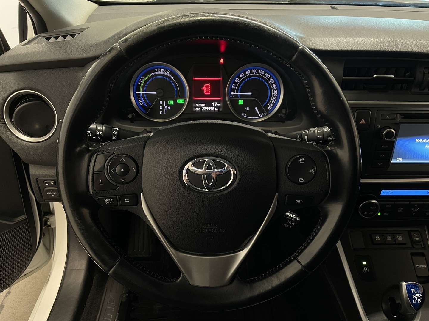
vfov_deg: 53.1
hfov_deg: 67.3
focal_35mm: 26
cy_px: 160
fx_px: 322
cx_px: 214
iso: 400
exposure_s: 1/33
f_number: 1.6
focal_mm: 4.2
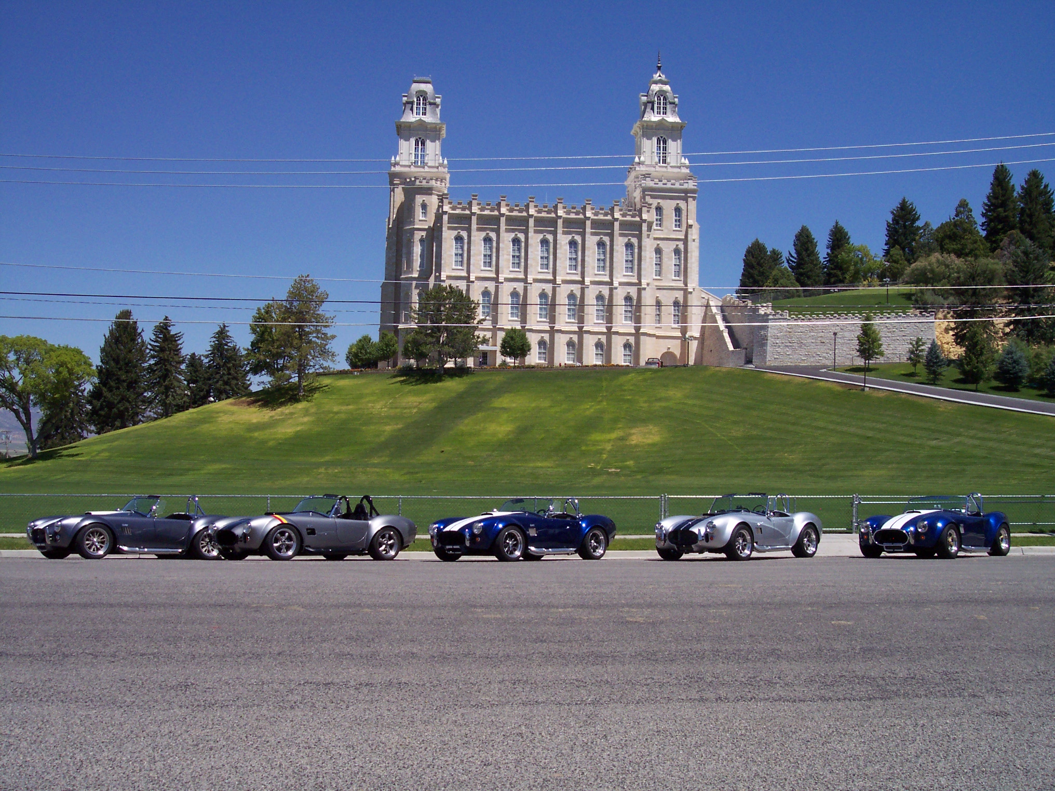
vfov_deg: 37.7
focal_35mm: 38
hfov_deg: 49.0
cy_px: 396
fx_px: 1158
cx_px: 528
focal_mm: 8
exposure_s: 1/1000
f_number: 4.8
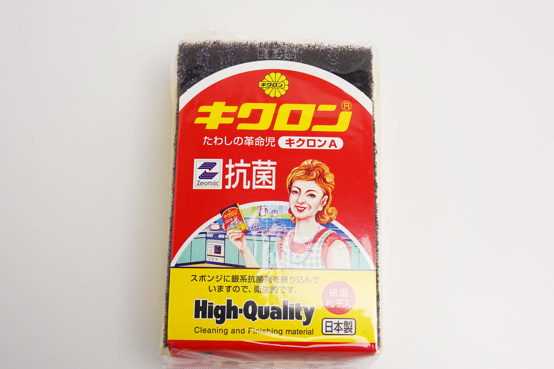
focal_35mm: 46
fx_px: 708
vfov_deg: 29.2
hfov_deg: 42.7
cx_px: 277
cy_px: 184
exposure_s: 1/50
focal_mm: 17.19
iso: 125
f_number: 5
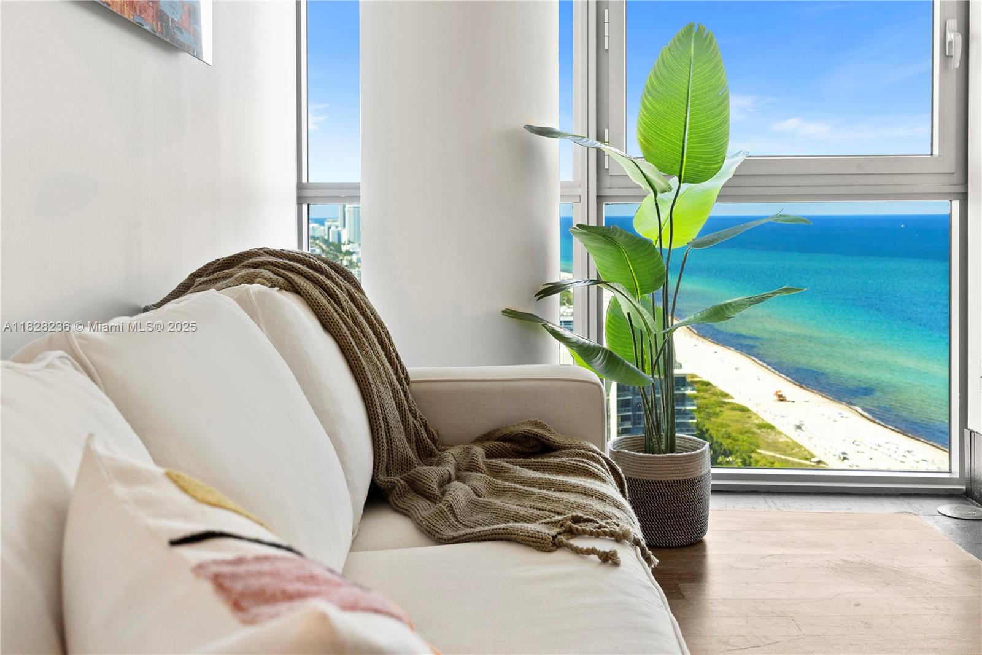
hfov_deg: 54.4
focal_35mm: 35
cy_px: 328
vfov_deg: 37.8
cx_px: 491
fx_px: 954
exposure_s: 1/20
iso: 320
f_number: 8
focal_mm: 35
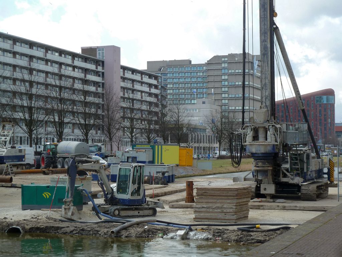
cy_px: 128
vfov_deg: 18.9
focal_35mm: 78
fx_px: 771
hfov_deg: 25.0
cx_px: 171
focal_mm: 12.8
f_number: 4.2
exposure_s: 1/200
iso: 80
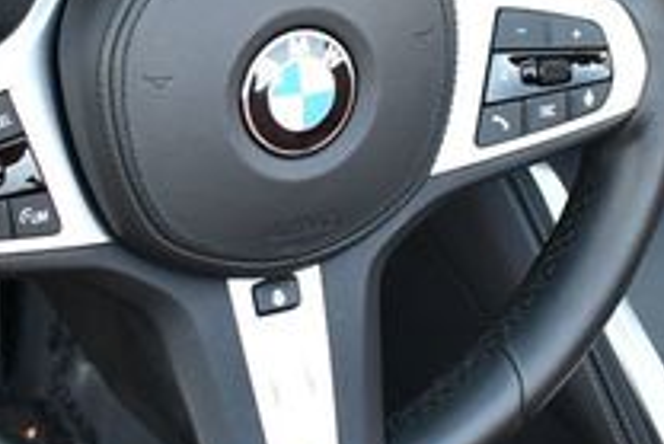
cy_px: 99
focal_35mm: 111
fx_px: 2049
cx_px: 326
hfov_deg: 18.4
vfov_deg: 12.3
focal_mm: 18
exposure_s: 1/250
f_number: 3.5
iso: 720
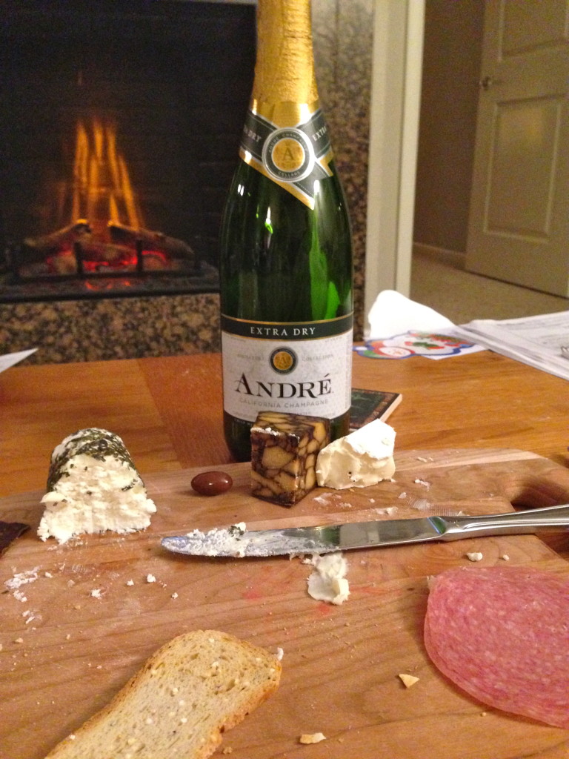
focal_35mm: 33
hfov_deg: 42.9
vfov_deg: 55.4
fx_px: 723
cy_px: 380
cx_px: 284
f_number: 2.4
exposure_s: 1/15
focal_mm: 4.12
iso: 640
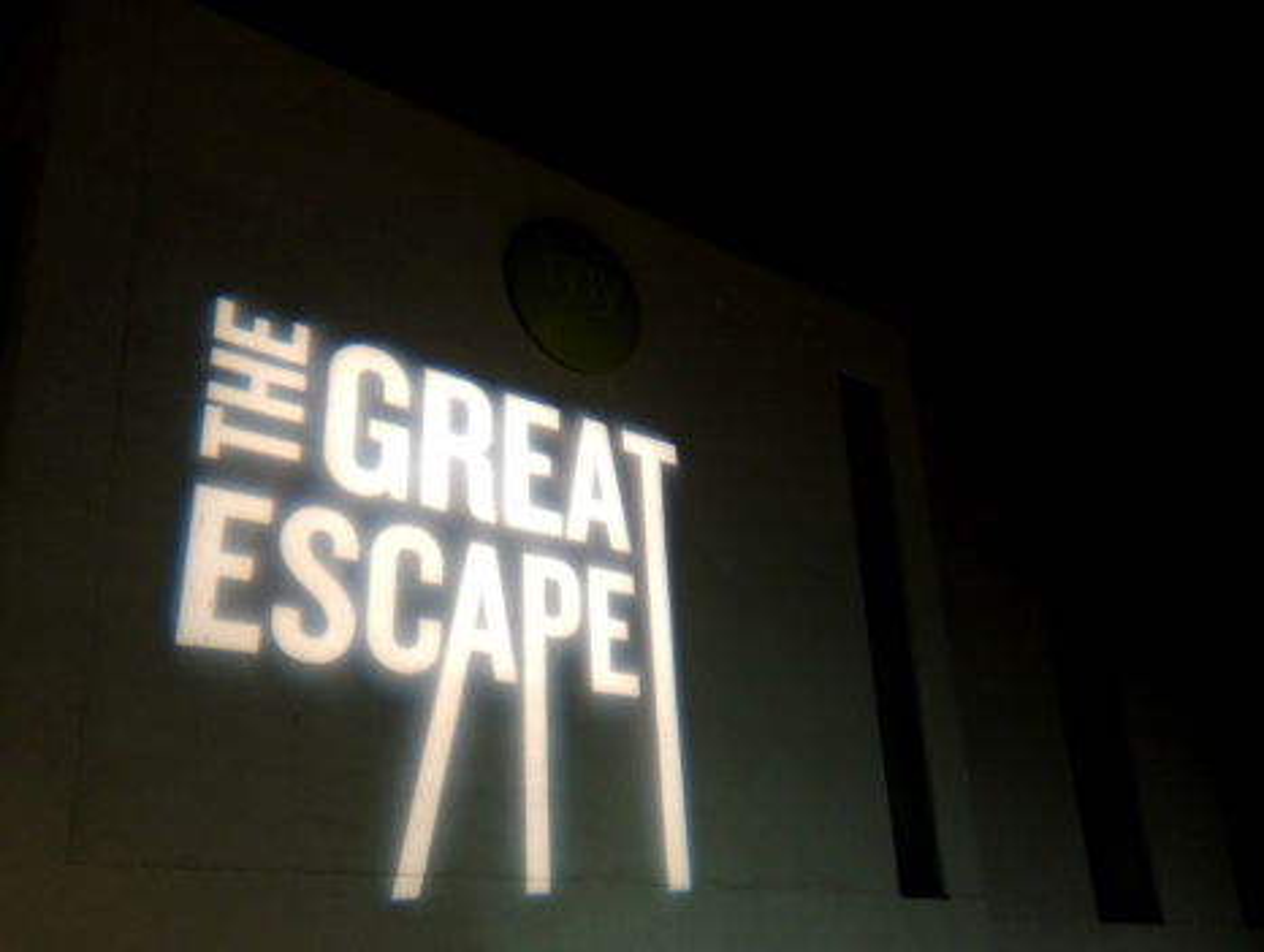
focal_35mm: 30
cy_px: 476
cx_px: 632
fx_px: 1097
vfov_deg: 46.9
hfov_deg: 59.9
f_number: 2.2
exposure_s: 1/30
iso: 160
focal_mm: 4.12
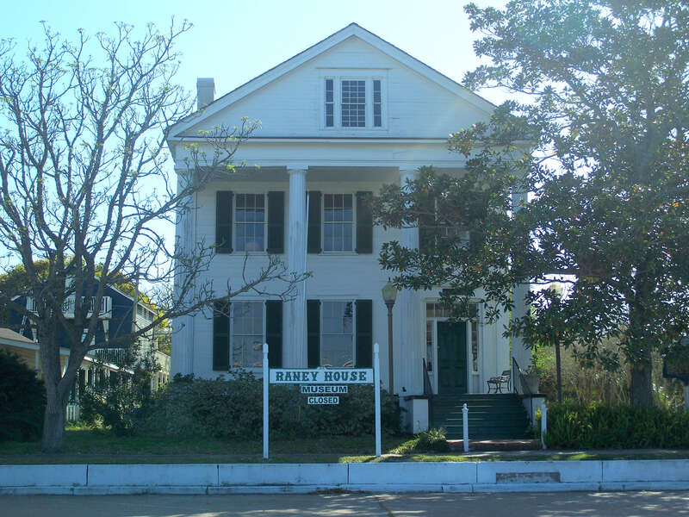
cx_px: 344
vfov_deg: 24.8
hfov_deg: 32.7
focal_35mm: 59
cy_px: 258
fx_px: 1174
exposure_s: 1/640
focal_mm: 12.6
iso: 64
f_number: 3.2
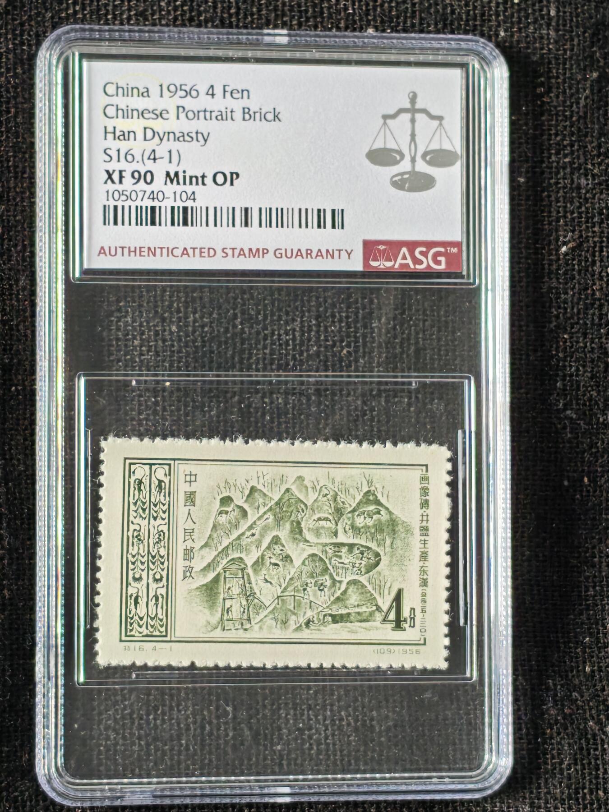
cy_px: 406
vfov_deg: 18.7
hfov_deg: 14.1
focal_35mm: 105
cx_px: 304
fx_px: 2463
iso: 50
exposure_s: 1/100
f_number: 1.5
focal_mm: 4.94
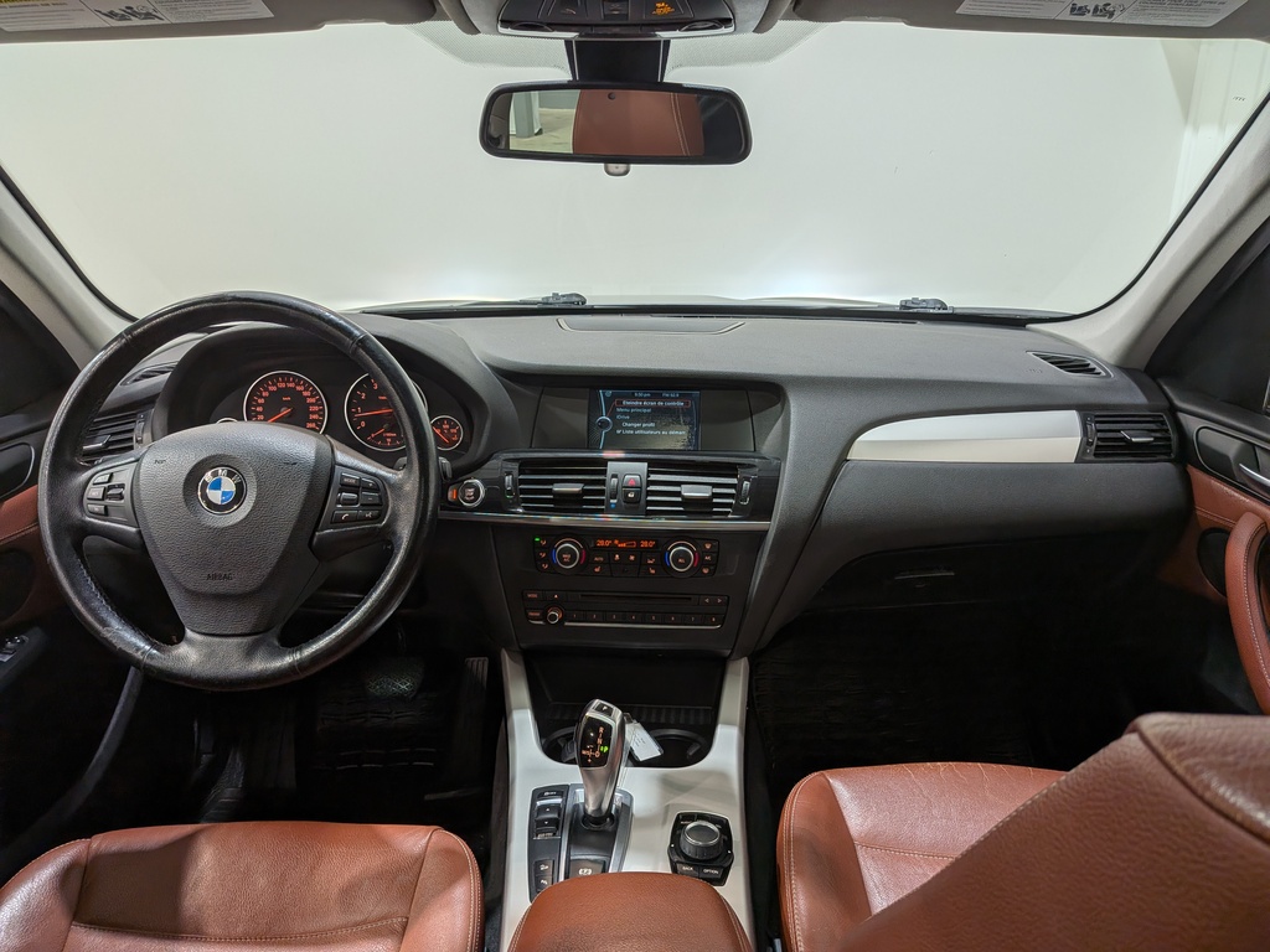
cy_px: 476
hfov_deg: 71.6
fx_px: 881
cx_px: 635
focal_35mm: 24
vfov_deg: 56.8
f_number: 1.7
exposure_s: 1/233
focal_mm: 4.53
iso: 31
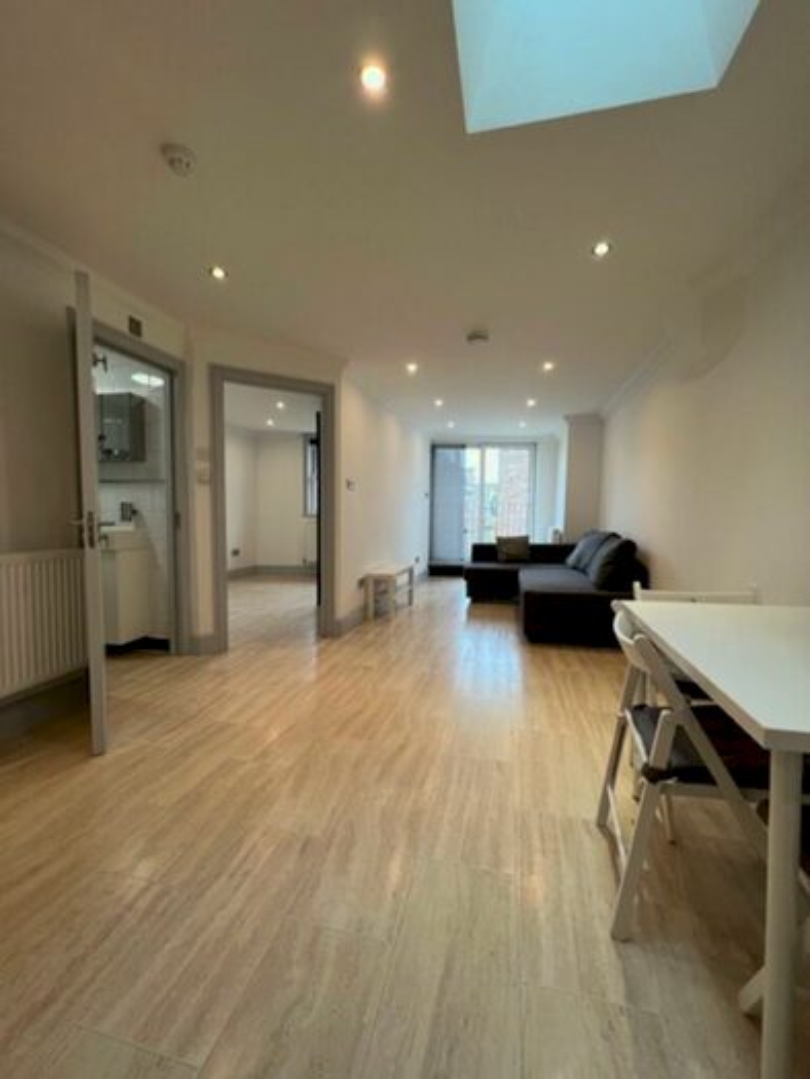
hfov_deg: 89.9
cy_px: 540
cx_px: 405
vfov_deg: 106.2
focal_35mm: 13
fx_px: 405
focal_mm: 1.57
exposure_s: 1/100
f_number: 1.8
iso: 100
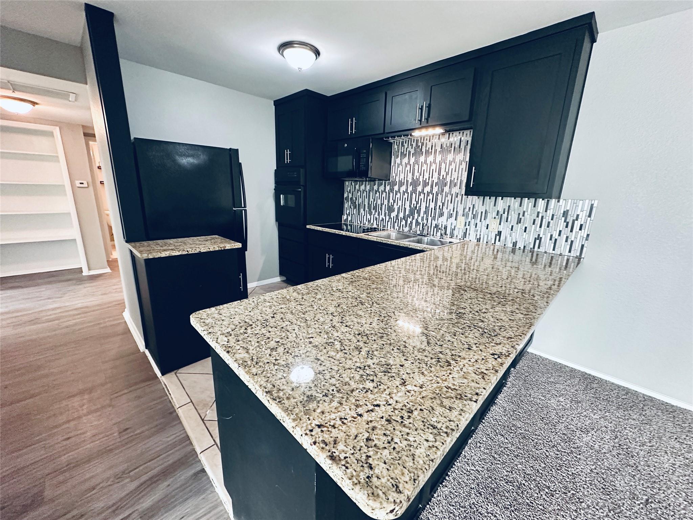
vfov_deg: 85.7
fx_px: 280
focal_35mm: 14
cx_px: 346
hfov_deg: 102.1
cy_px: 260
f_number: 2.2
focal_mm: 2.22
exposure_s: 1/60
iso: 500
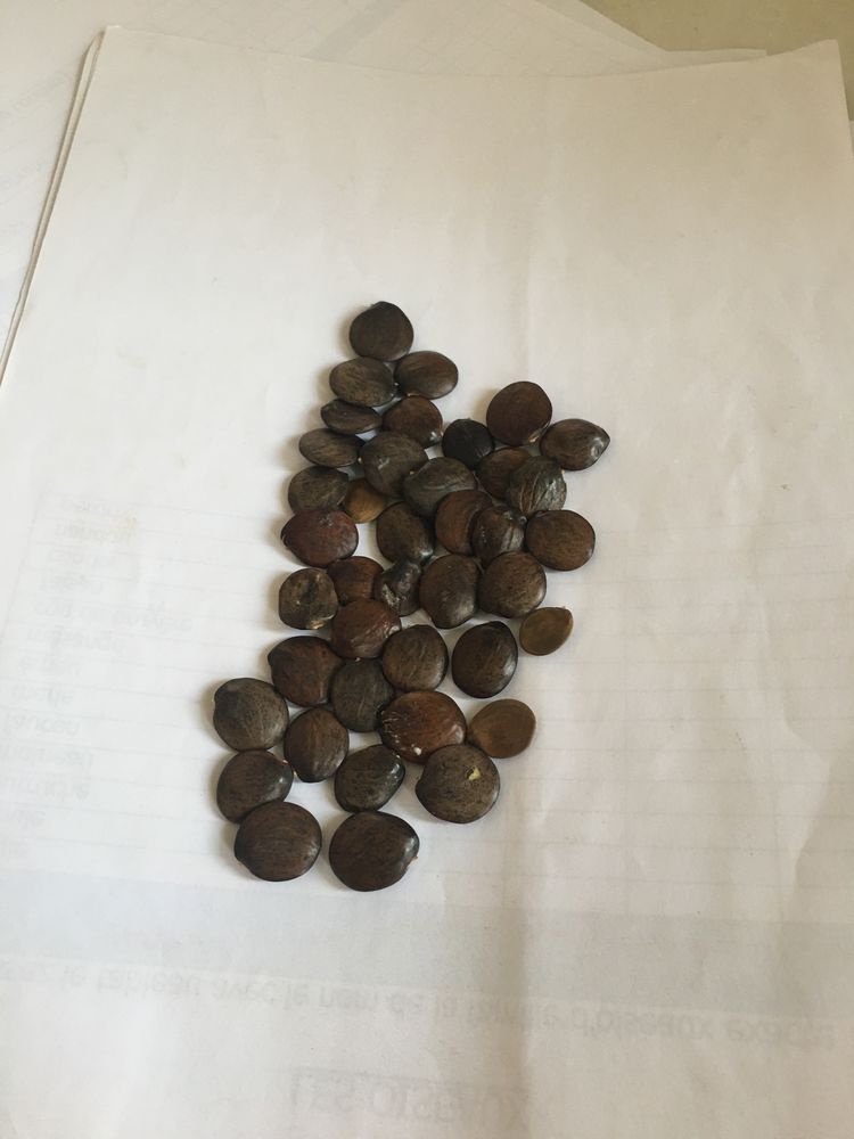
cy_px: 570
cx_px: 427
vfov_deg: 61.7
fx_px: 954
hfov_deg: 48.2
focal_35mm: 29
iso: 50
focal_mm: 4.15
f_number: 2.2
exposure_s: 1/17
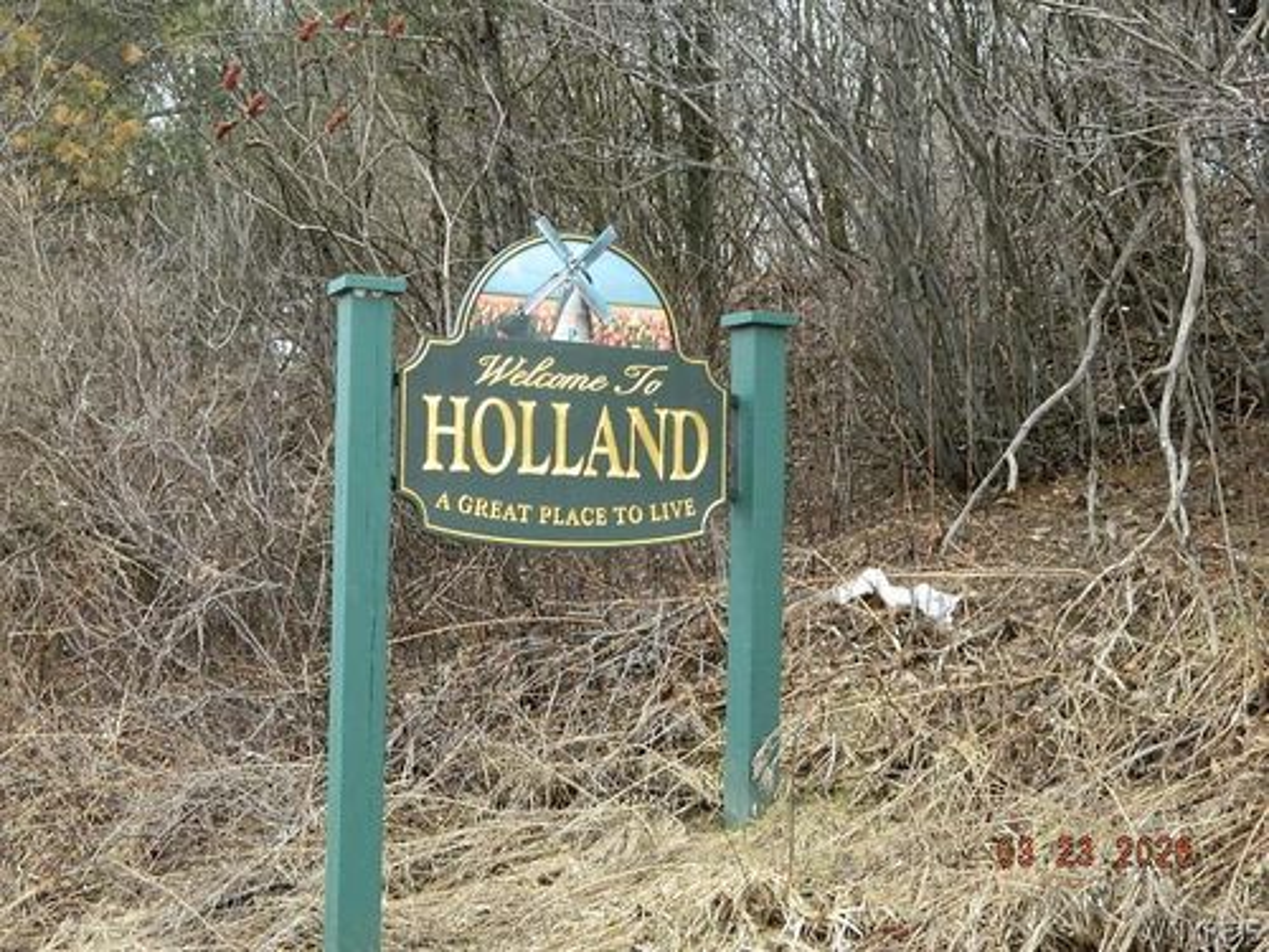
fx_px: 1723
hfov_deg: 40.4
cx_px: 634
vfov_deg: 30.9
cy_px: 476
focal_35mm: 47
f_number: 3.6
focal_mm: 8.4
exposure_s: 1/250
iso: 400
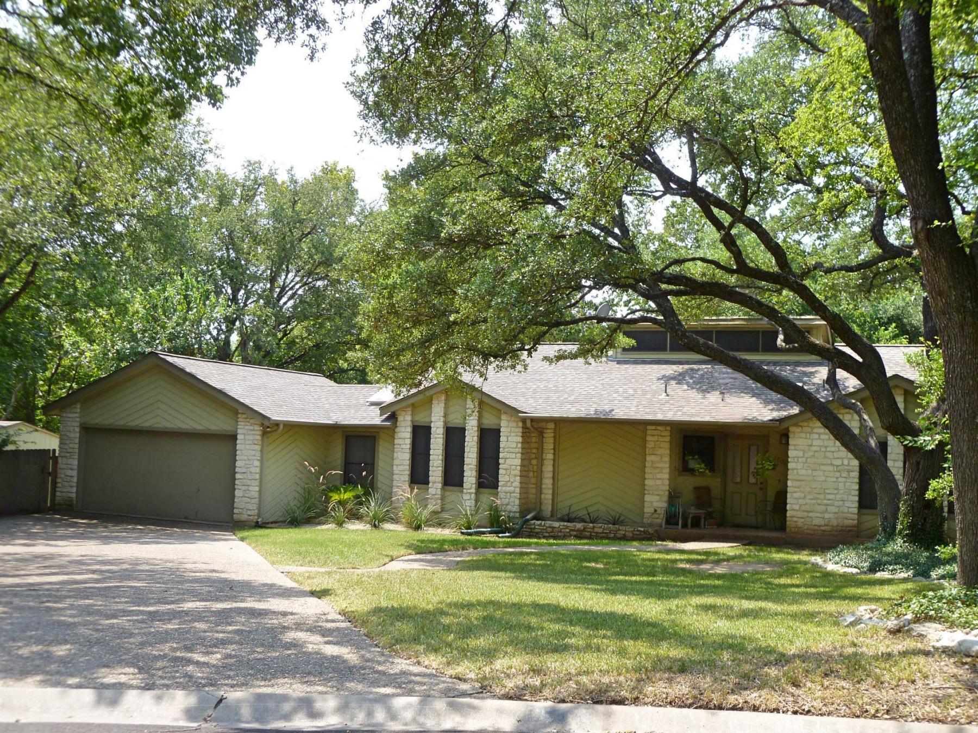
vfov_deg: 36.8
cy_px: 366
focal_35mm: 39
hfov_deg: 47.9
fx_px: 1102
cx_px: 489
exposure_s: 1/160
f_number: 3.7
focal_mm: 6.9
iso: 80
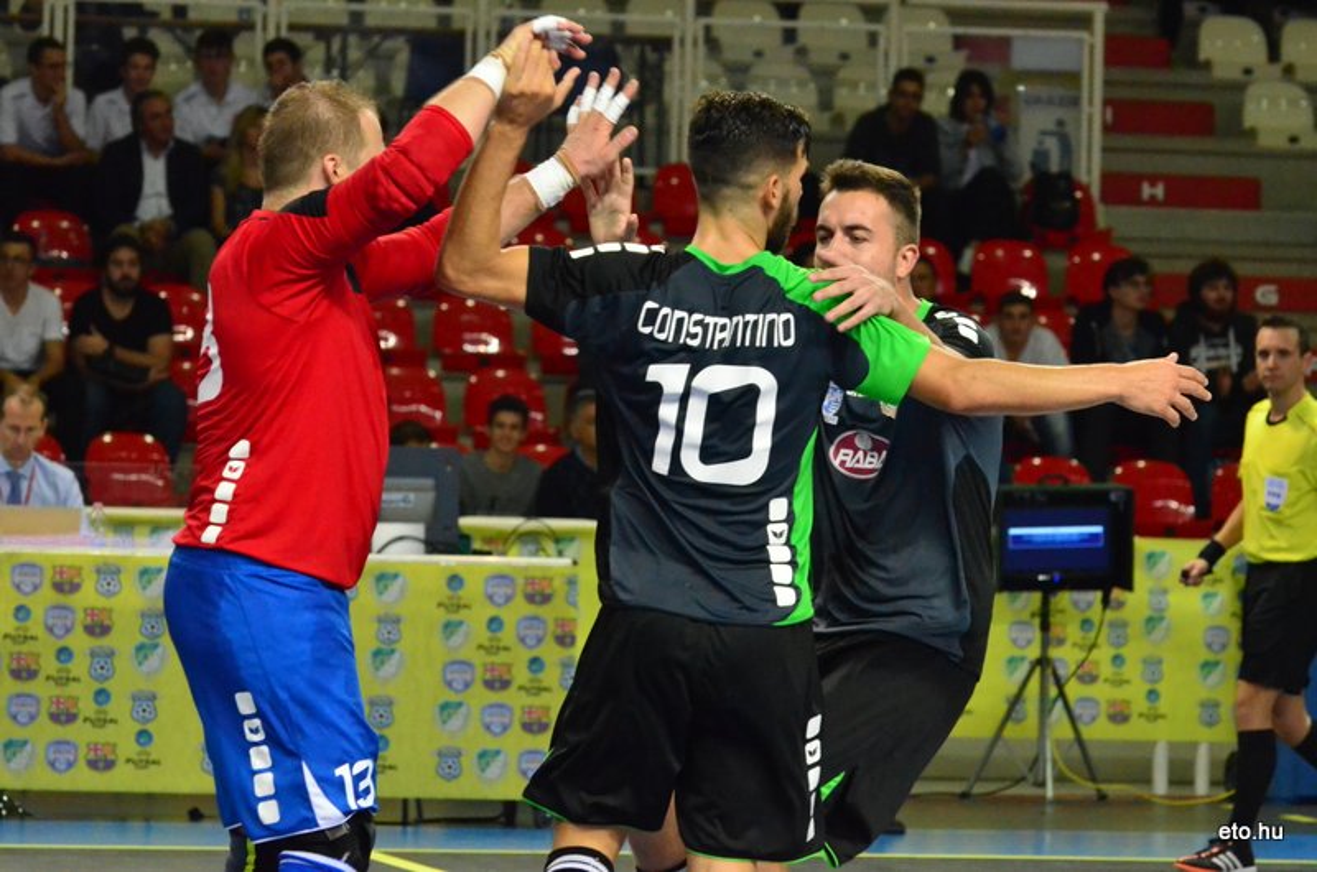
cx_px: 658
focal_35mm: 188
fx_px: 6846
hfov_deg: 11.0
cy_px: 436
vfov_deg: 7.3
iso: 6400
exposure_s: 1/400
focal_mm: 125
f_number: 6.3
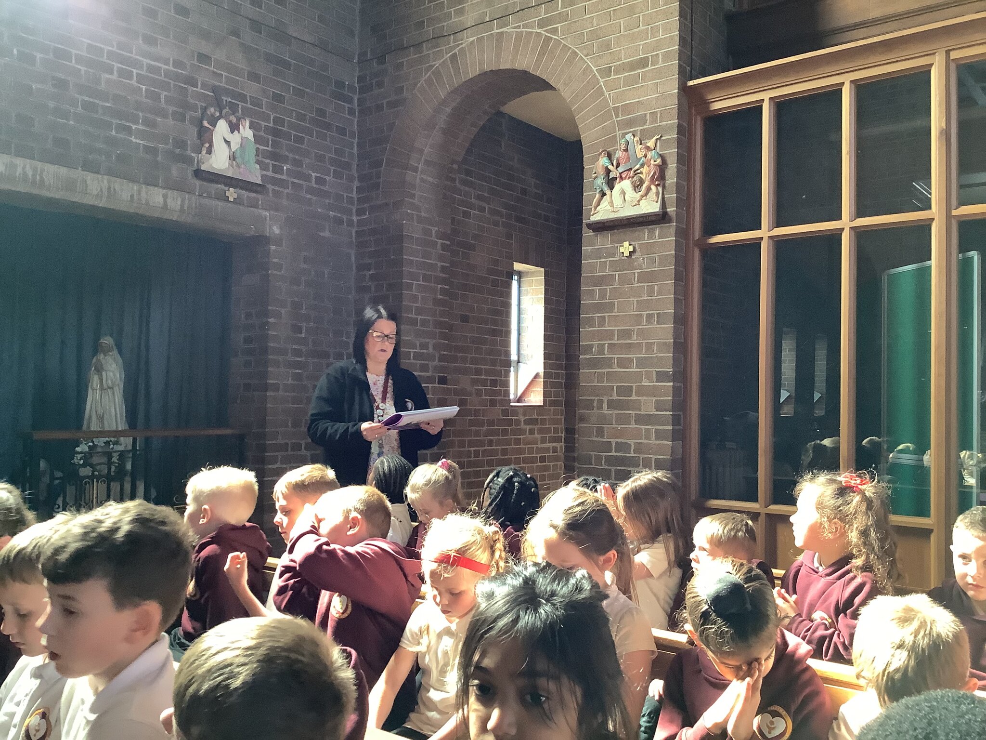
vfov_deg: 45.4
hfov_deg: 58.4
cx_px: 493
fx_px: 883
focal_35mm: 31
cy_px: 370
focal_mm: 3.3
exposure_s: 1/50
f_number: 2.4
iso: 200
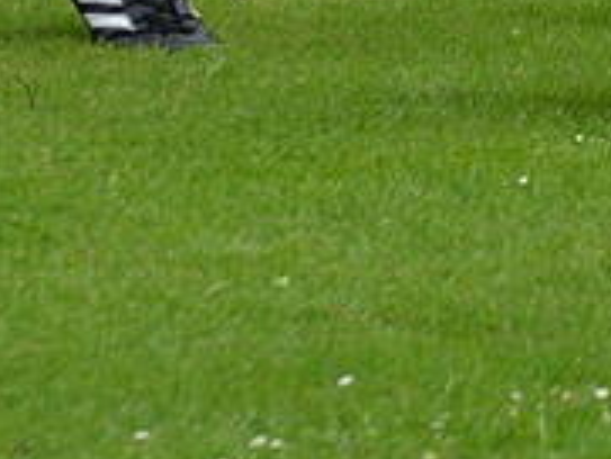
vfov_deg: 2.0
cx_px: 459
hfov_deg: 2.7
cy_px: -722
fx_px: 12891
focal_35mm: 730
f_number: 4
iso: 450
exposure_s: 1/500
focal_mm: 85
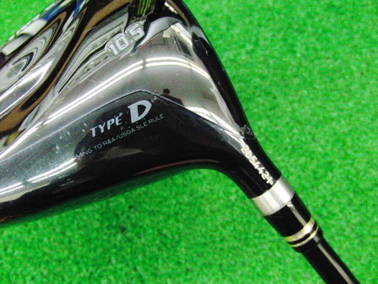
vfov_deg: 38.7
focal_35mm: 37
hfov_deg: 50.1
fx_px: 404
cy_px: 142
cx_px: 189
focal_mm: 6.42
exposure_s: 1/125
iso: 3200
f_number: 3.6
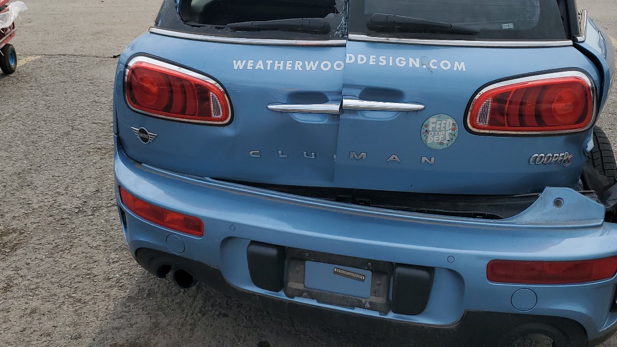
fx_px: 638
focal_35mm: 39
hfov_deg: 51.5
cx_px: 337
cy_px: 123
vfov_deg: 30.3
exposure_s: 1/3333
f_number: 1.5
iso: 50
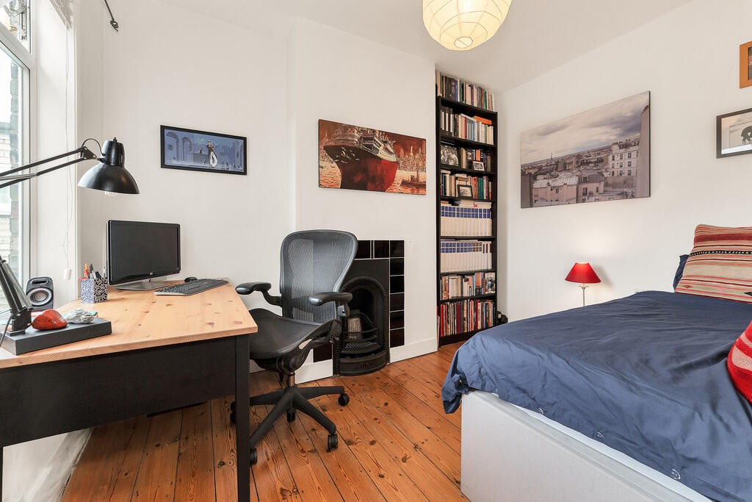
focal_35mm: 14
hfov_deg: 104.2
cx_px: 376
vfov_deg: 81.2
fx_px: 292
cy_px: 251
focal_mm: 14
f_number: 6.3
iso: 800
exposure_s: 1/125
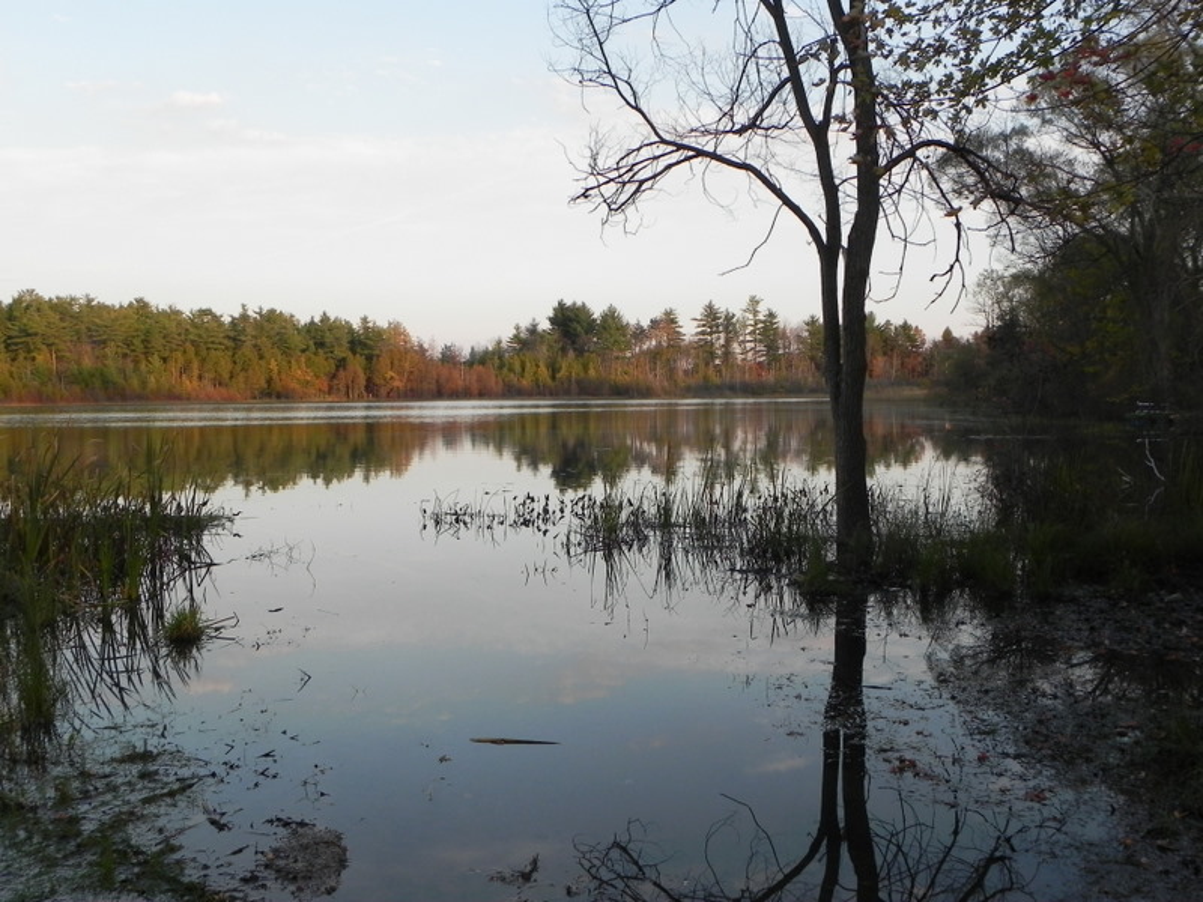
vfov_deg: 38.7
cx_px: 602
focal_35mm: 37
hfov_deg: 50.1
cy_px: 451
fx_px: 1286
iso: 160
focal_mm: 6.6
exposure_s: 1/183
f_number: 5
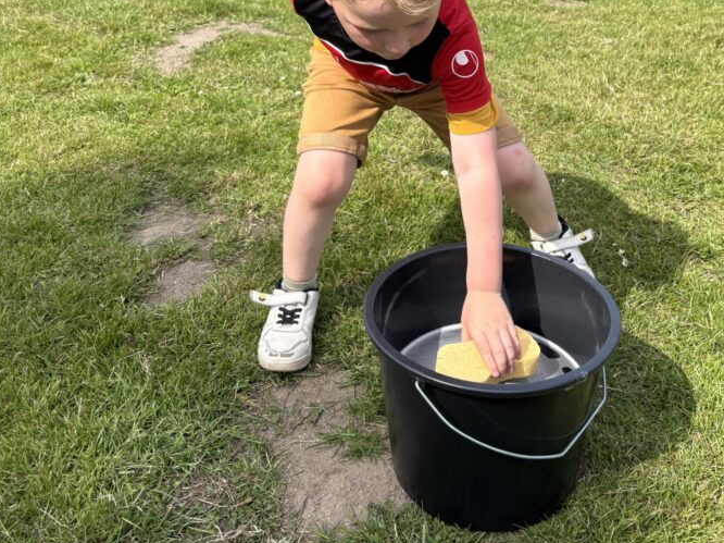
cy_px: 102
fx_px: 836
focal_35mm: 40
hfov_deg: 46.7
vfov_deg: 34.7
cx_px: 411
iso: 50
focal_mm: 5.96
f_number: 1.6
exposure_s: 1/1901
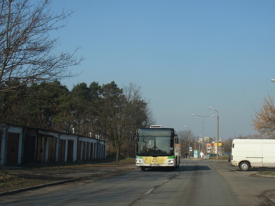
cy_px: 103
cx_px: 138
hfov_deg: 33.2
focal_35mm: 58
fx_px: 461
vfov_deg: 25.2
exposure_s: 1/500
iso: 100
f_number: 4.5
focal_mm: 10.43
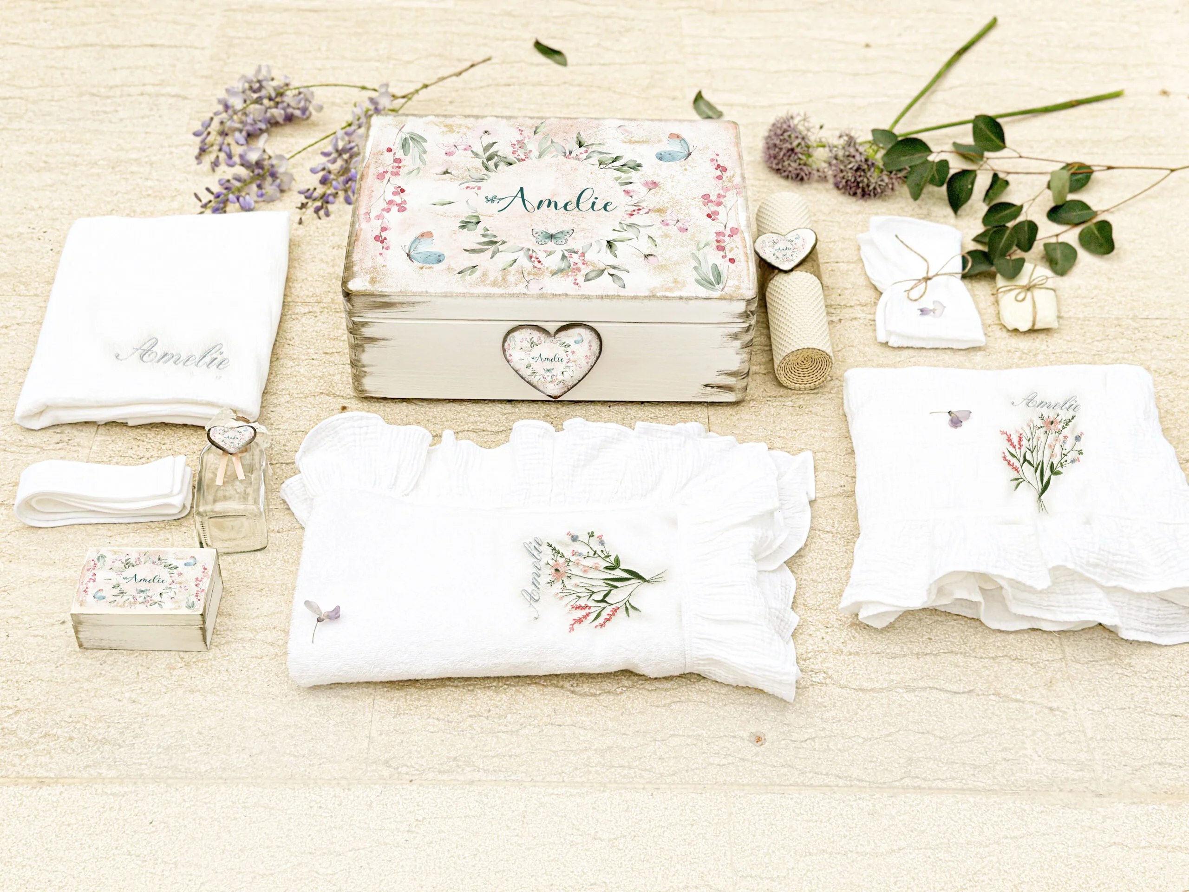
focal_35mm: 48
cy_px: 446
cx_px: 594
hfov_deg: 39.7
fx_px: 1649
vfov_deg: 30.3
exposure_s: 1/13699
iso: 100
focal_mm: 6.9
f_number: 1.8
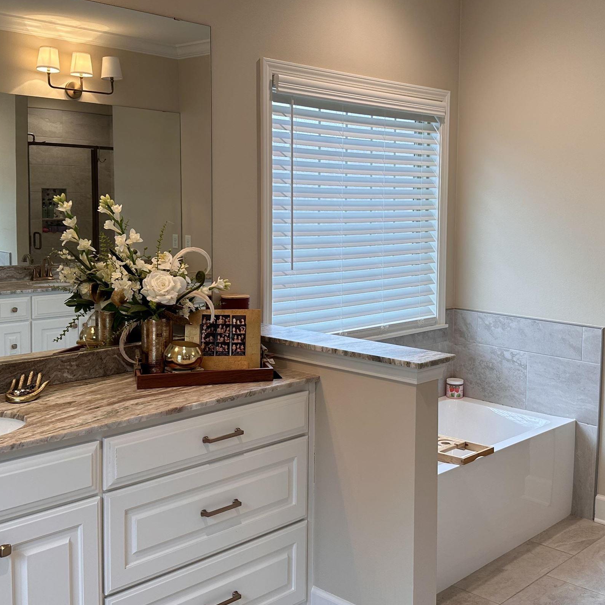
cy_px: 252
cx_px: 362
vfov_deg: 40.8
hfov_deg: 40.7
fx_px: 811
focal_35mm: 41
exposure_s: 1/120
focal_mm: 6.86
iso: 80
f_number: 1.78
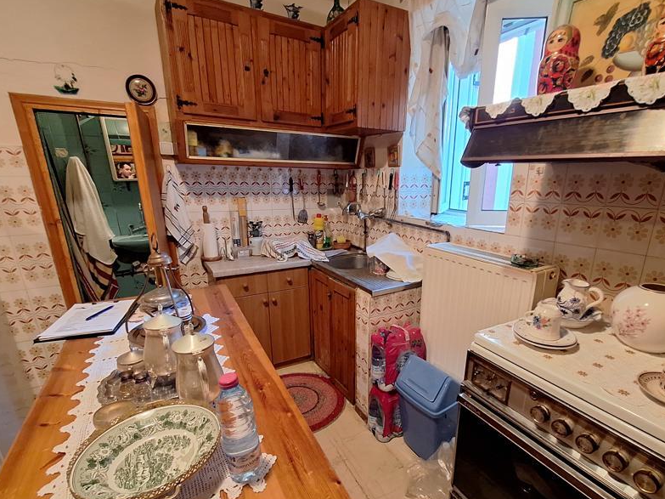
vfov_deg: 74.5
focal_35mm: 17
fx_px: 327
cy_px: 275
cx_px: 362
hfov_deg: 90.8
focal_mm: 1.74
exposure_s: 1/50
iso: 250
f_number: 2.2
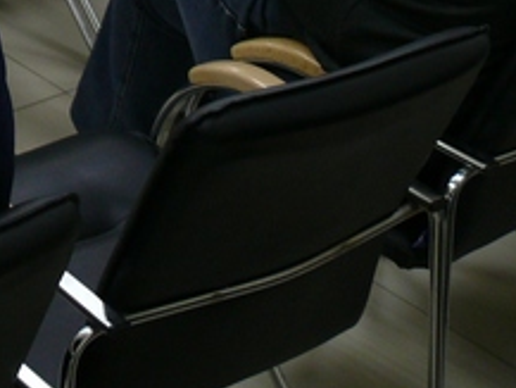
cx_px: -407
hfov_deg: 13.7
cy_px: -295
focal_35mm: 129
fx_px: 1924
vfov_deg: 10.8
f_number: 2.8
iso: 100
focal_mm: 7.4
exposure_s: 1/40
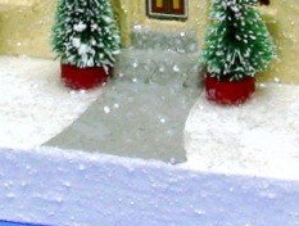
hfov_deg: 11.5
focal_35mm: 172
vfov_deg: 8.5
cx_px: 153
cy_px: -72
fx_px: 1490
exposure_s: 1/50.4
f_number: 3.1
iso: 50
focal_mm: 8.3
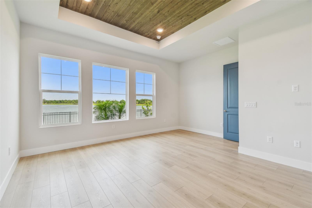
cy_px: 104
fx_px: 130
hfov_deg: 100.4
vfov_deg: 77.3
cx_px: 156
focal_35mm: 15
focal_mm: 10
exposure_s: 1/160
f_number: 7.1
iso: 100
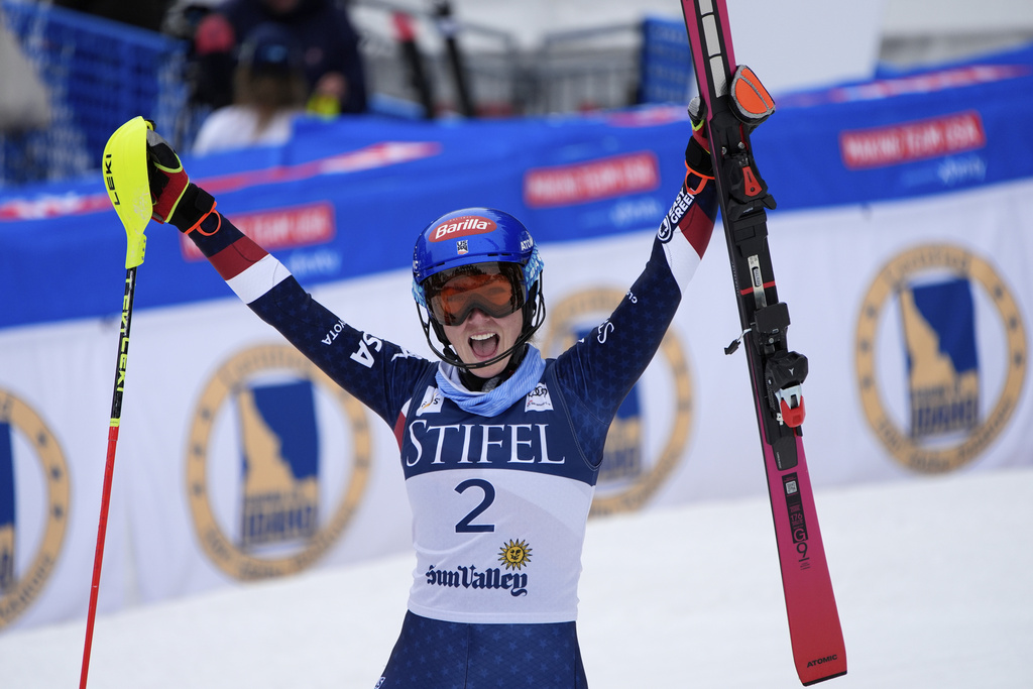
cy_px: 344
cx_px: 516
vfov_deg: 3.4
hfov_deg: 5.2
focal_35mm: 400
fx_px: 11479
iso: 640
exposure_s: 1/3200
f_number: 5.6
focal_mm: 400
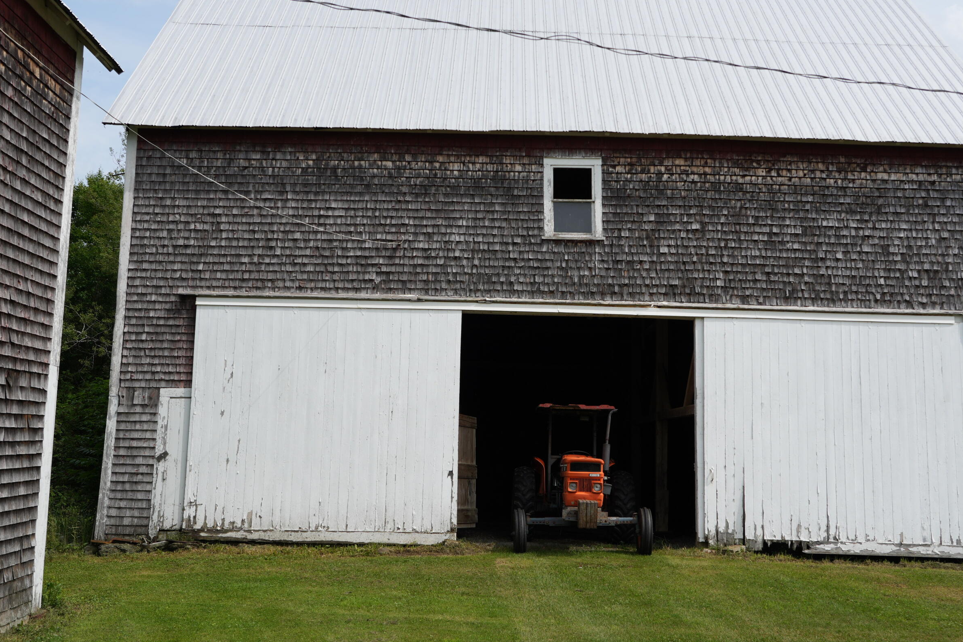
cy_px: 320
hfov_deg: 50.7
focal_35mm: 38
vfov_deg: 35.1
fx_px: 1016
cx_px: 485
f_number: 6.3
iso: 100
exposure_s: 1/400
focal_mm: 30
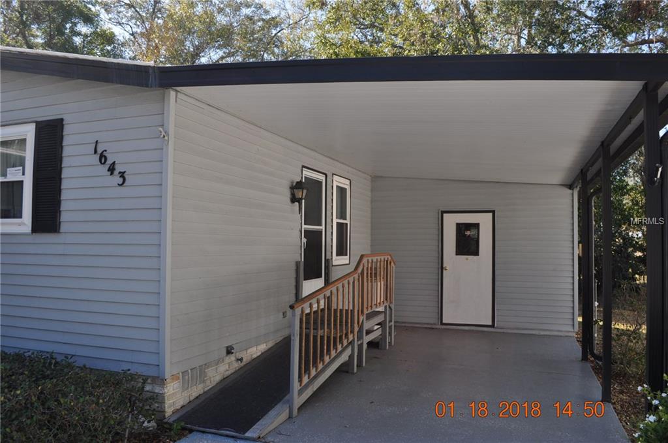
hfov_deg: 67.5
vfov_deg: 47.8
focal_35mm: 27
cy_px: 222
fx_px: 500
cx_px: 334
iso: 200
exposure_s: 1/200
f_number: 7.1
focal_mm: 18
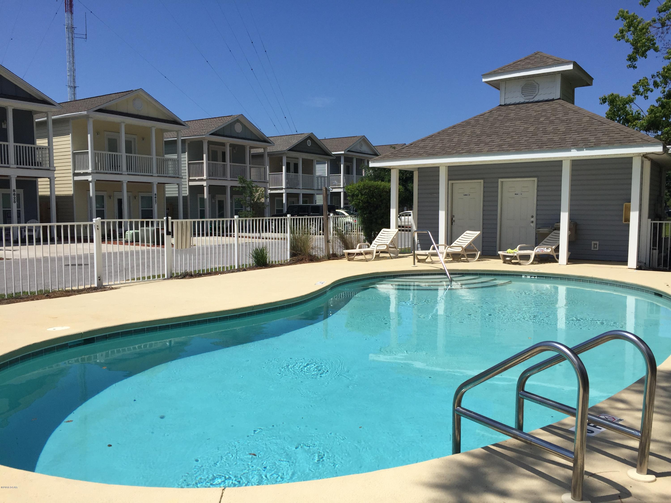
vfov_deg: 48.2
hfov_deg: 61.7
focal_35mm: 29
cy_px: 252
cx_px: 336
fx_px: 562
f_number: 2.2
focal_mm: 4.15
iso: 32
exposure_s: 1/3968
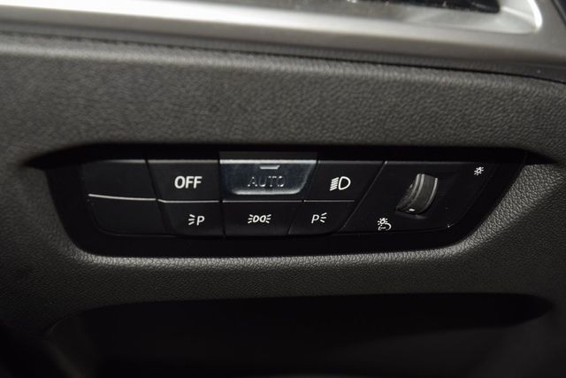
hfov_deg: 27.0
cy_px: 189
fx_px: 1179
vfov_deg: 18.2
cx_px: 283
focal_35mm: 75
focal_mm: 50
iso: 100
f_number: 8
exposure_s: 1/60
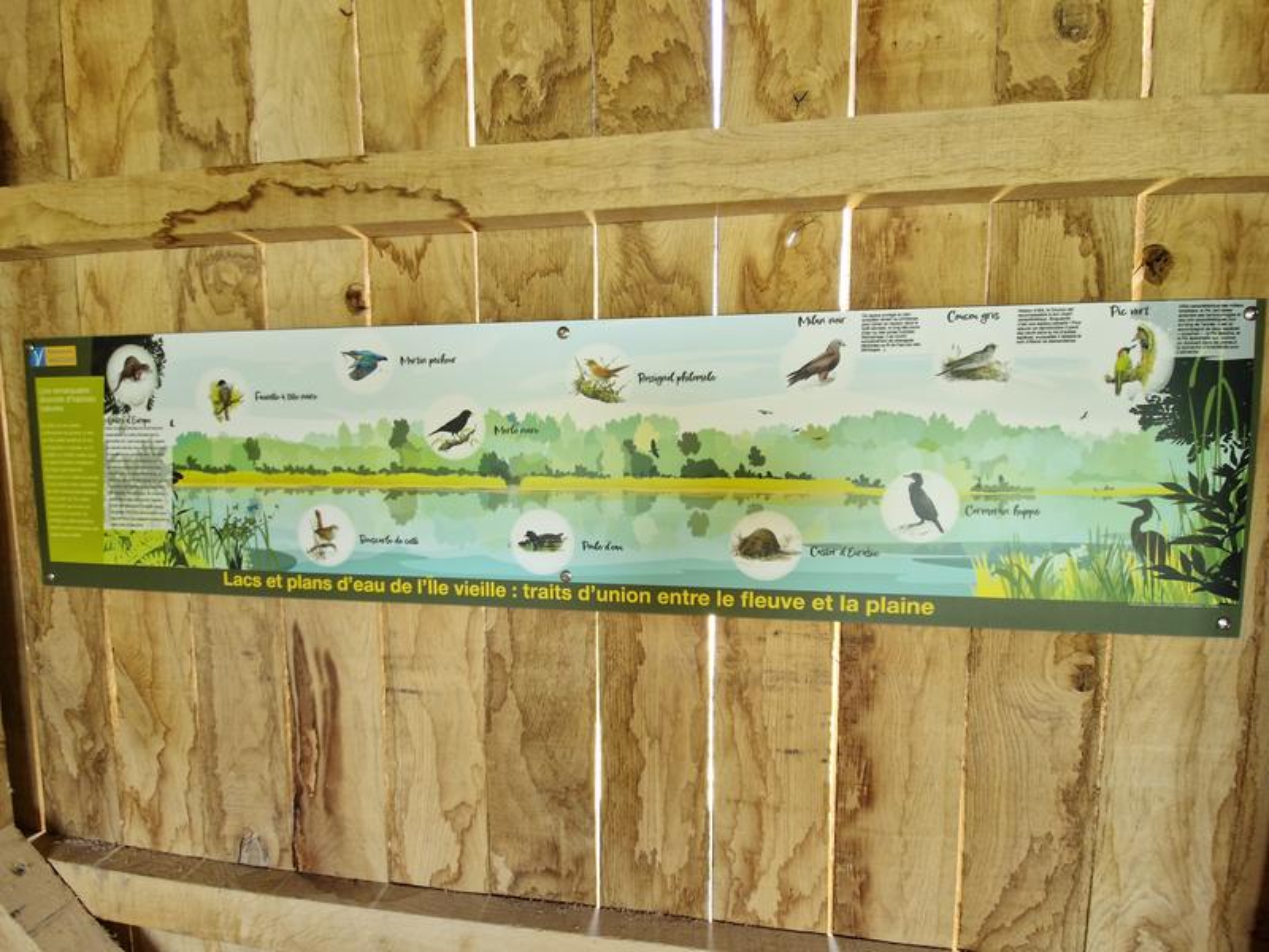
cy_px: 476
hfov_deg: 106.2
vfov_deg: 89.9
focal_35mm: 13
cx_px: 634
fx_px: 477
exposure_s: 1/50
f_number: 2.2
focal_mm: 2.2
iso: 250
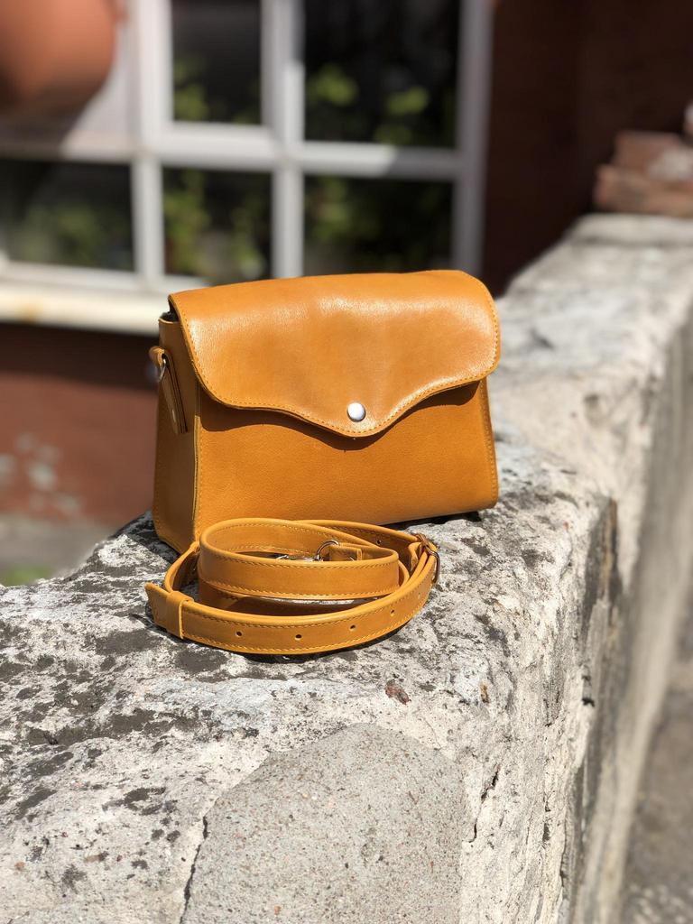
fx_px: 1388
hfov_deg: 28.0
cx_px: 346
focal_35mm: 52
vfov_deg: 36.8
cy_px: 462
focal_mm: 6
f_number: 2.4
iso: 16
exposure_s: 1/1600
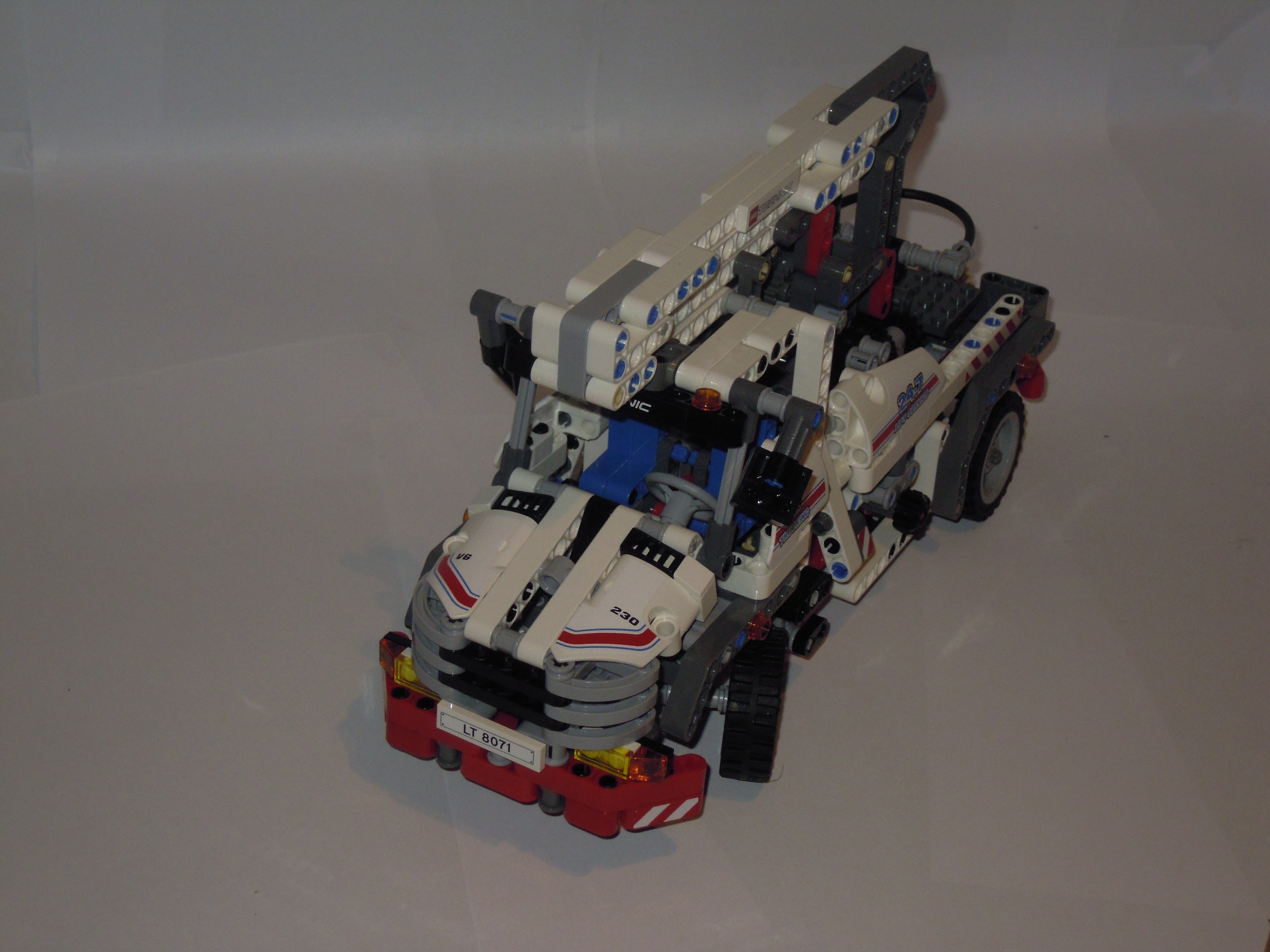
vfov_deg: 19.9
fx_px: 2715
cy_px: 476
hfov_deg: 26.3
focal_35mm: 74
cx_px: 635
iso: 200
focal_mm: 13.2
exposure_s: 1/40
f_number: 4.4
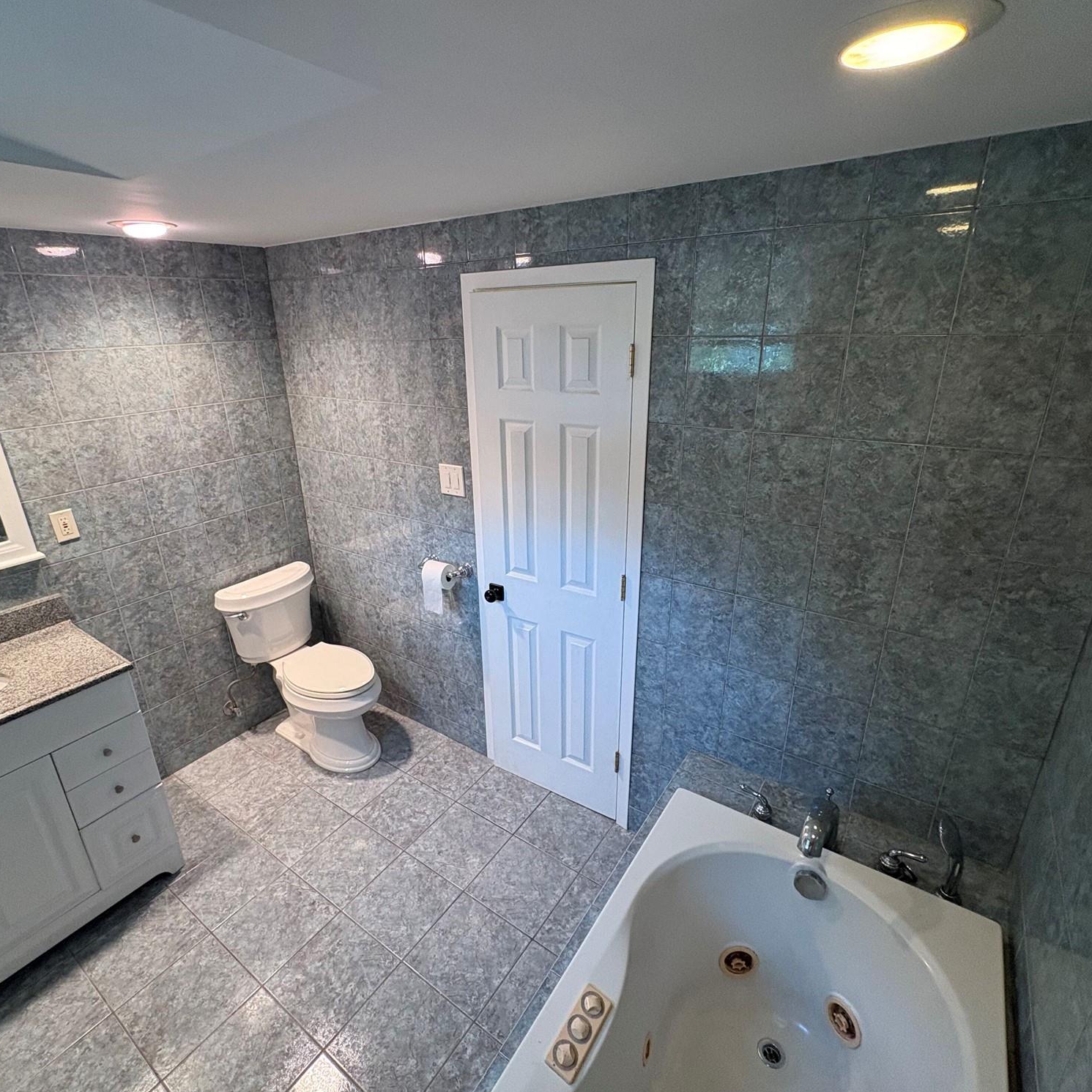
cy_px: 540
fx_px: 607
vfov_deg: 84.0
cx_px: 520
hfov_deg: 83.9
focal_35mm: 17
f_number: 2.2
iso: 320
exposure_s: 1/60
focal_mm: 2.22
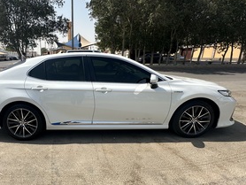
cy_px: 107
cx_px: 75
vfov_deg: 58.7
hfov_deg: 70.9
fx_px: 164
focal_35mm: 23
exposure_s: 1/2092
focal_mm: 2.22
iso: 50
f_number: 2.2
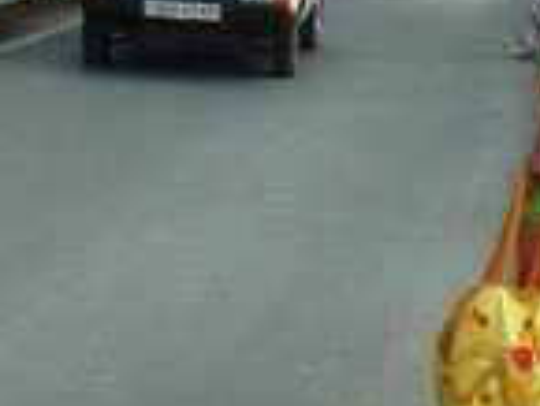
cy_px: -145
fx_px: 2482
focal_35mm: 159
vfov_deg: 9.2
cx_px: 145
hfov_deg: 12.4
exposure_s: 1/80
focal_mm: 6
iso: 100
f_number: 2.8
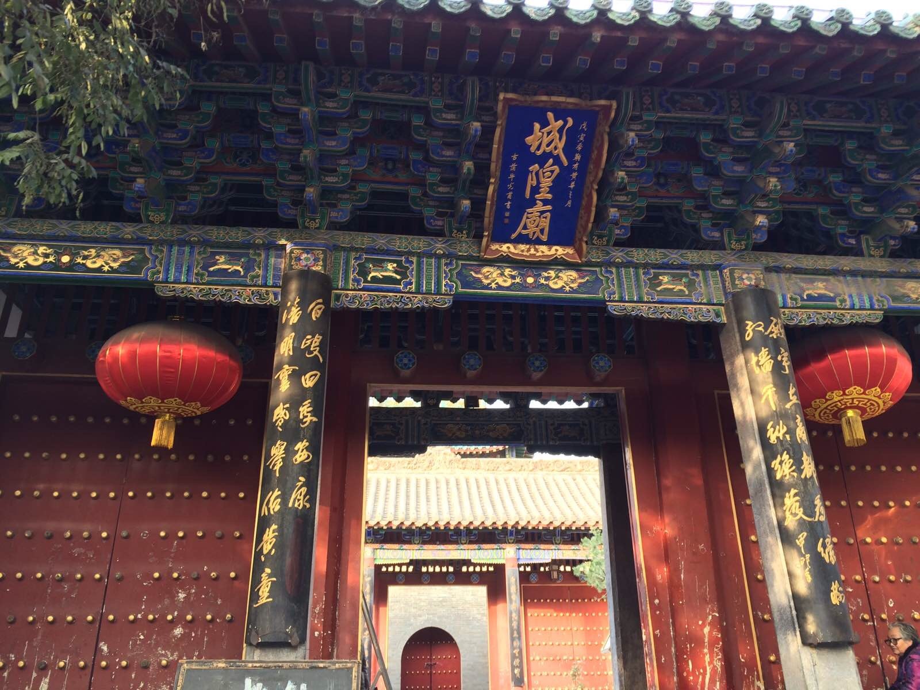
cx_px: 460
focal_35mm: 29
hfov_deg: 61.7
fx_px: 771
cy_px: 345
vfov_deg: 48.2
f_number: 2.2
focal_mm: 4.15
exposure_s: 1/30
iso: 32
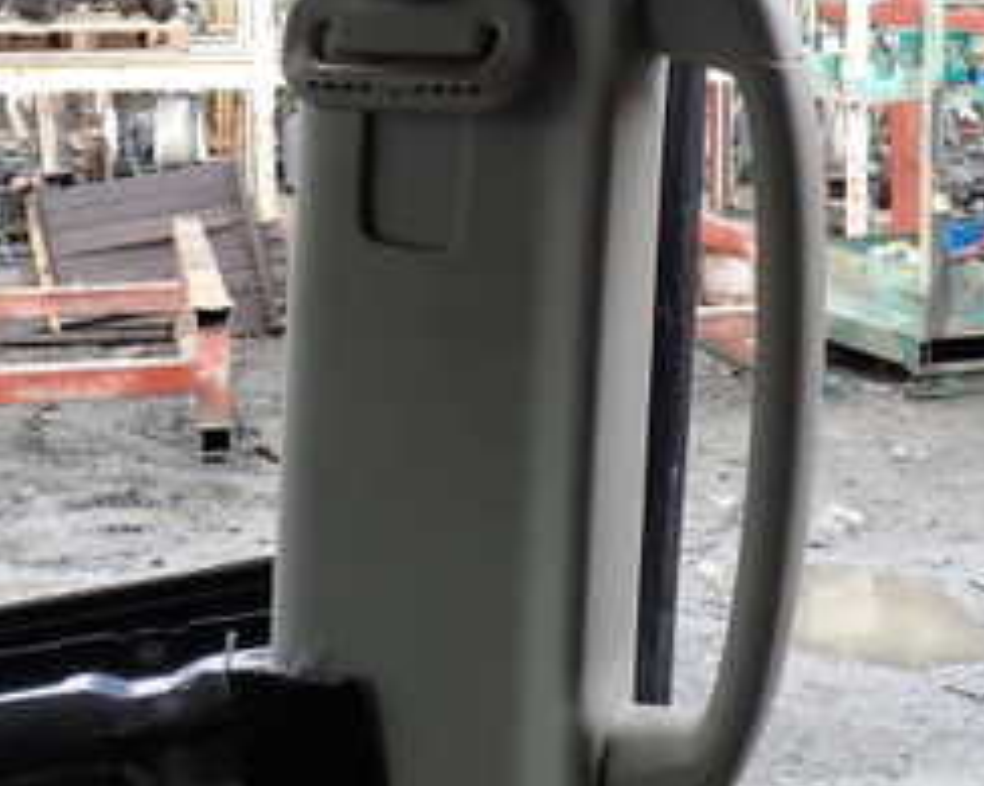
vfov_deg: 24.7
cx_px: 496
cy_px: 85
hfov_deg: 31.5
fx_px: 1747
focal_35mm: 60
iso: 100
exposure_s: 1/100
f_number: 2.8
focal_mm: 4.5
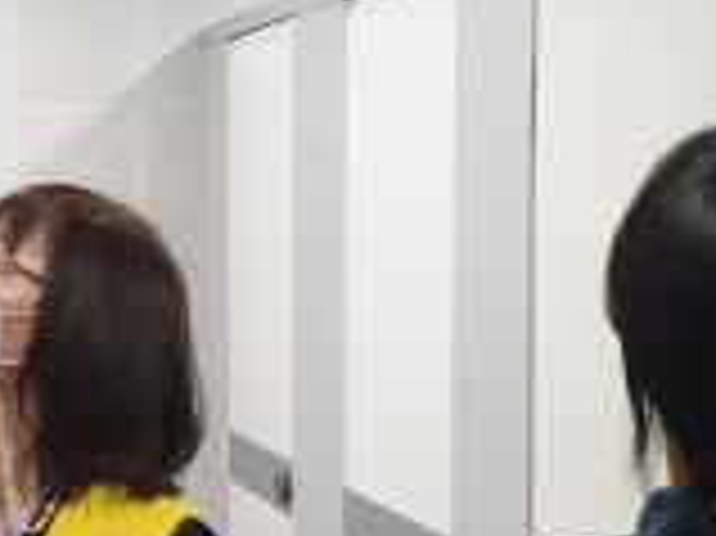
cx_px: 216
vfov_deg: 15.0
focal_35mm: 98
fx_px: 2026
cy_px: 347
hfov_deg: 20.0
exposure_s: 1/120
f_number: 2.4
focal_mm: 4.3
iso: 320
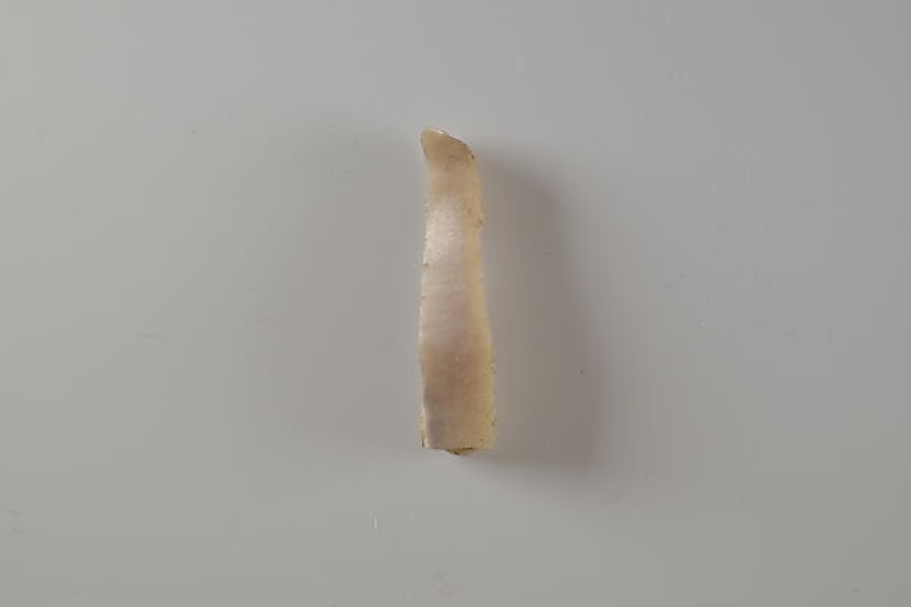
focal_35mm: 60
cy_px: 304
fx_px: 1518
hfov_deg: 33.4
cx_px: 456
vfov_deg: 22.6
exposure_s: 1/25
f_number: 14
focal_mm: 40
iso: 125
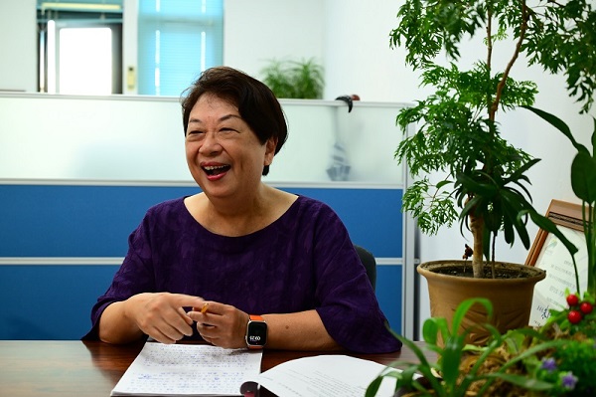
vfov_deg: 26.9
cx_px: 298
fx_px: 827
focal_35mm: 50
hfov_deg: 39.6
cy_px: 198
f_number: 4.5
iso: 1000
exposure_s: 1/50
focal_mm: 50
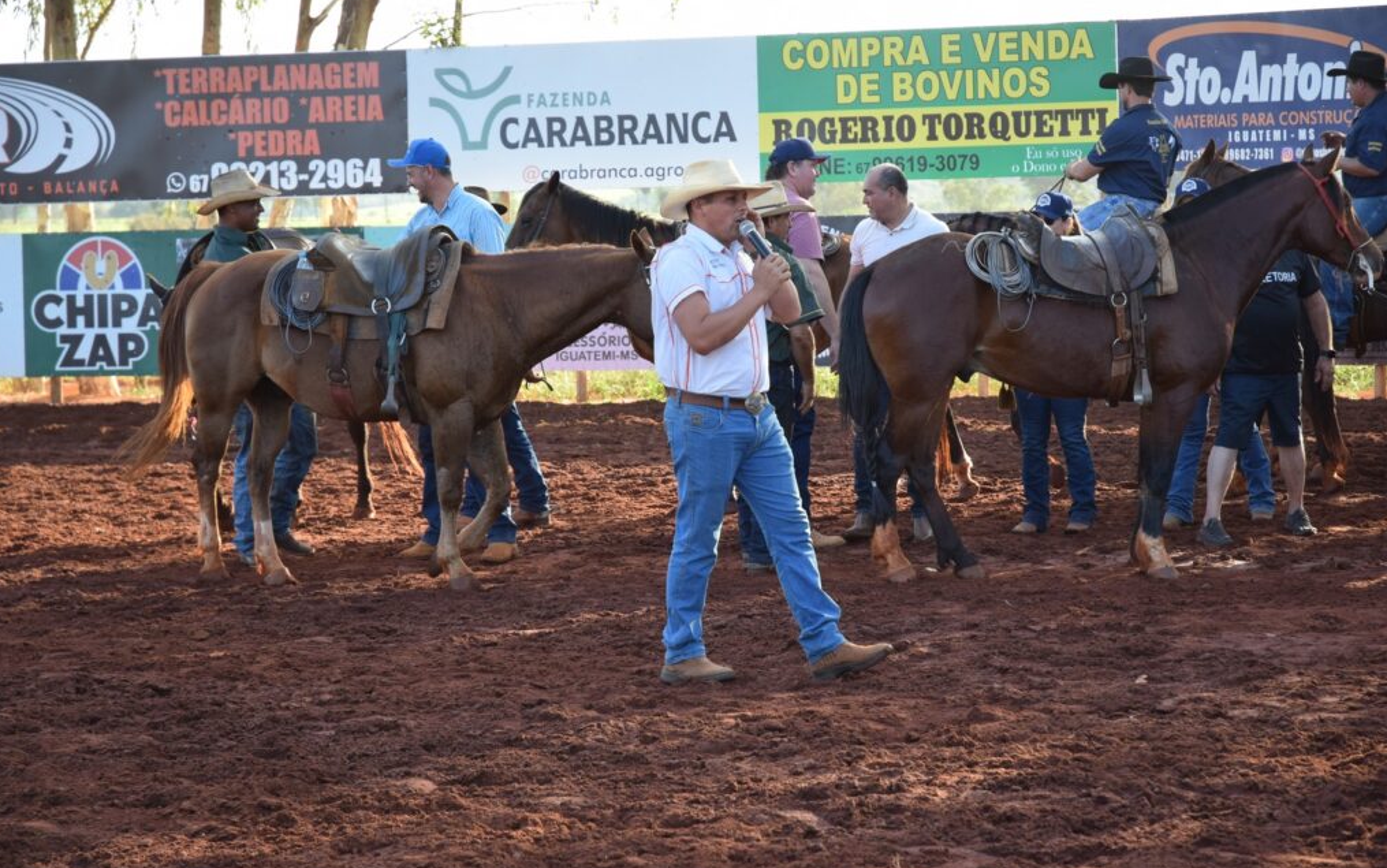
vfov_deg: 12.1
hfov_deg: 19.3
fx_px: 4084
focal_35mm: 108
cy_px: 411
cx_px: 690
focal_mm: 70
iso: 400
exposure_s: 1/320
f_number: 4.5
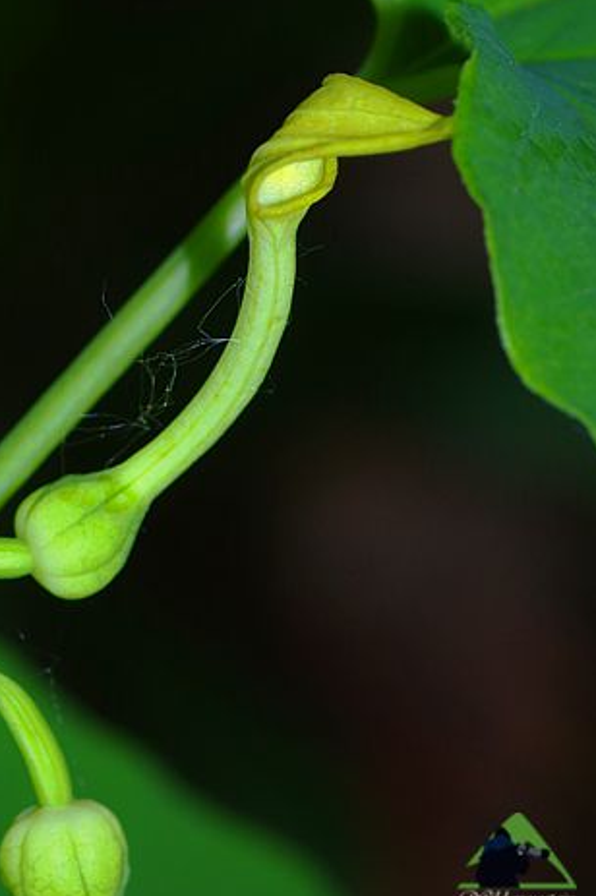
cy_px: 463
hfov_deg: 8.5
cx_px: 280
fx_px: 4029
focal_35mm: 162
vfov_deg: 12.7
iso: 200
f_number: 10
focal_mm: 100
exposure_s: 1/160
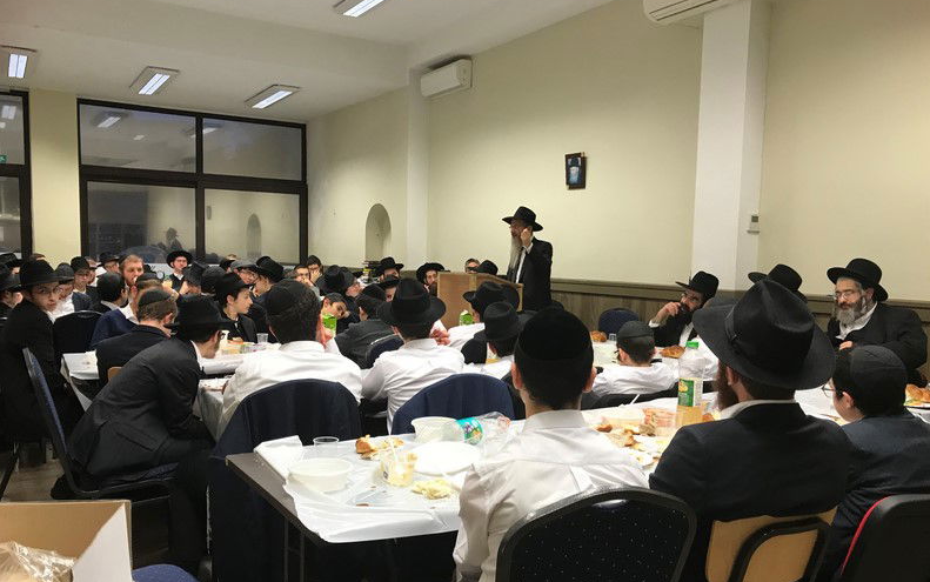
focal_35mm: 30
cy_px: 335
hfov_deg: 62.9
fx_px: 761
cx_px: 469
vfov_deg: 41.8
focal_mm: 3.99
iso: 40
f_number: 1.8
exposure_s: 1/33
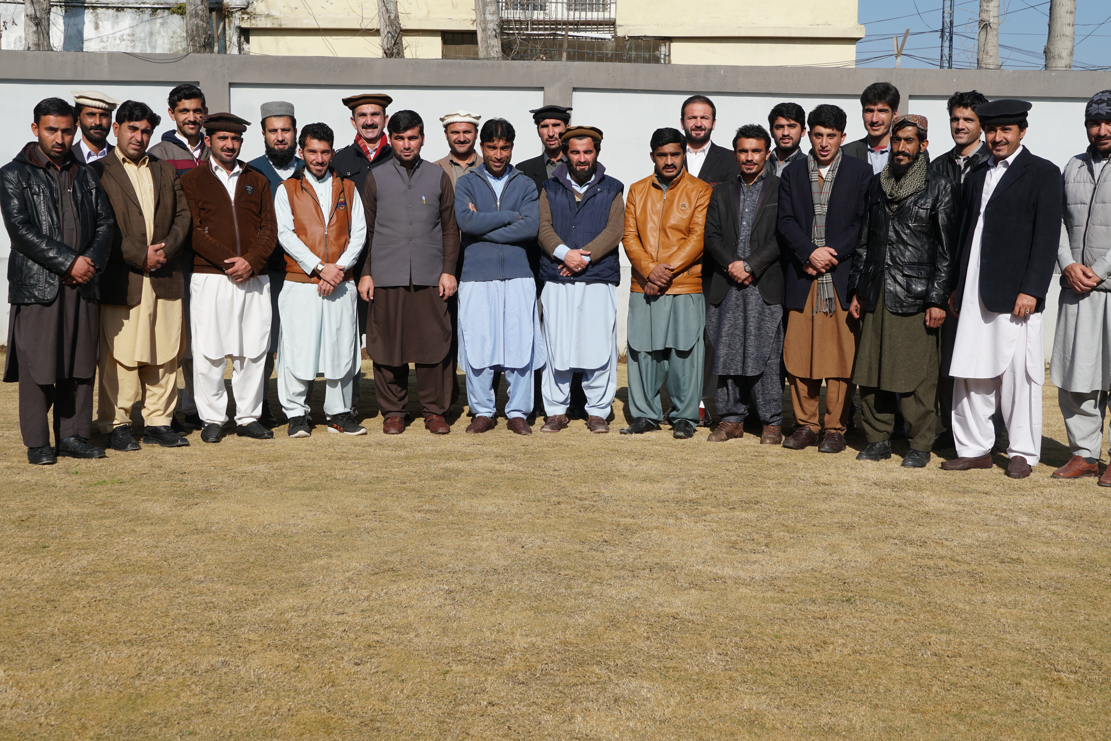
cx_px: 556
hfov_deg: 40.0
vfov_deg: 27.3
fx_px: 1528
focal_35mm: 50
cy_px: 370
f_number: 8
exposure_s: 1/320
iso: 100
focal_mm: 33
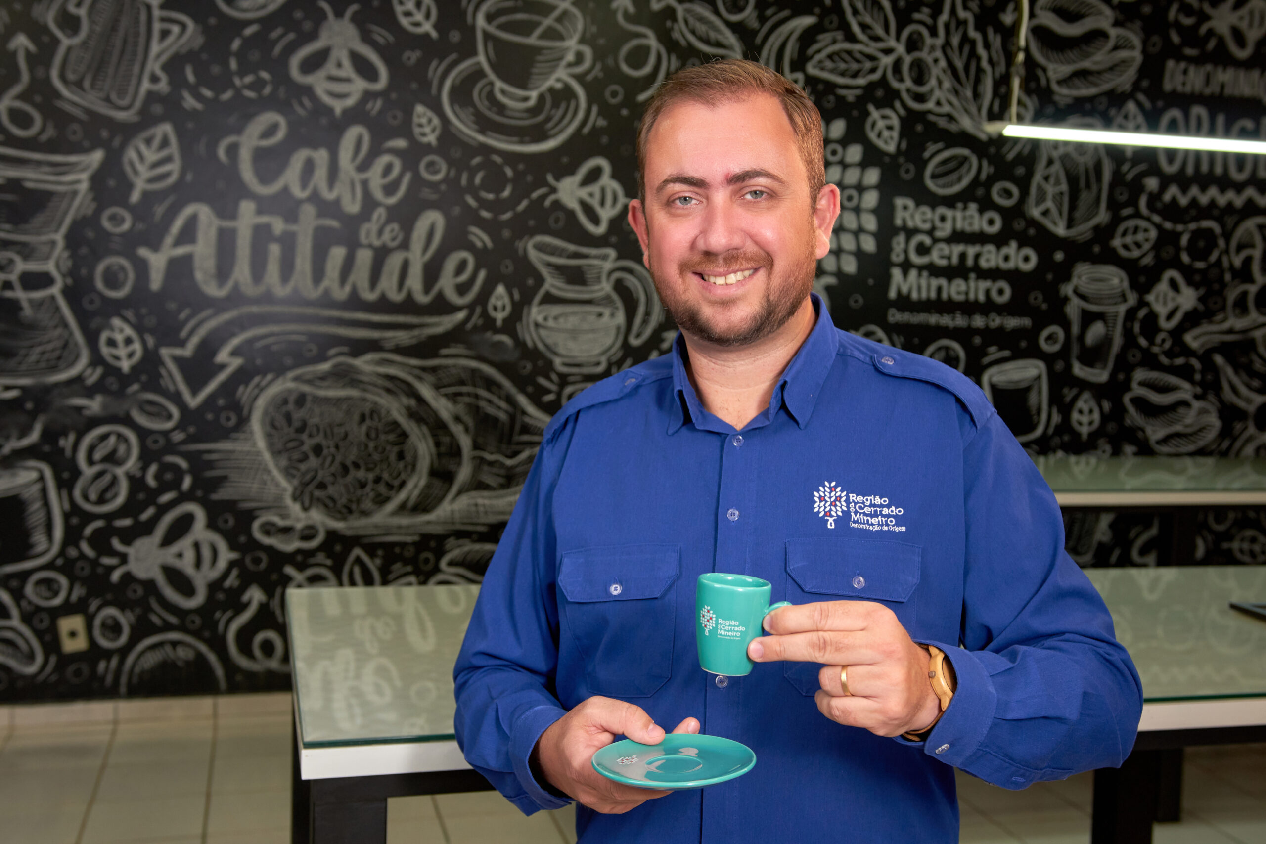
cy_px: 422
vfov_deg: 35.5
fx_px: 1319
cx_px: 633
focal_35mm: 38
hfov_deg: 51.3
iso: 400
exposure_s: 1/80
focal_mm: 25
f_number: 4
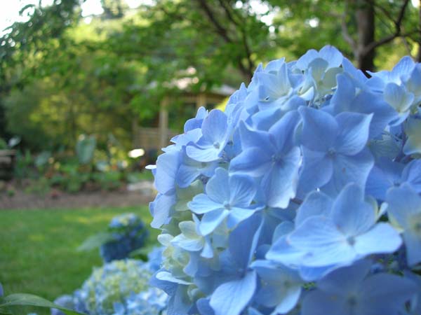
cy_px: 158
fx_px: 462
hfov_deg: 49.0
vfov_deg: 37.7
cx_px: 210
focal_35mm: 38
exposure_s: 1/127
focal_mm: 7.8
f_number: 2.8
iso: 64
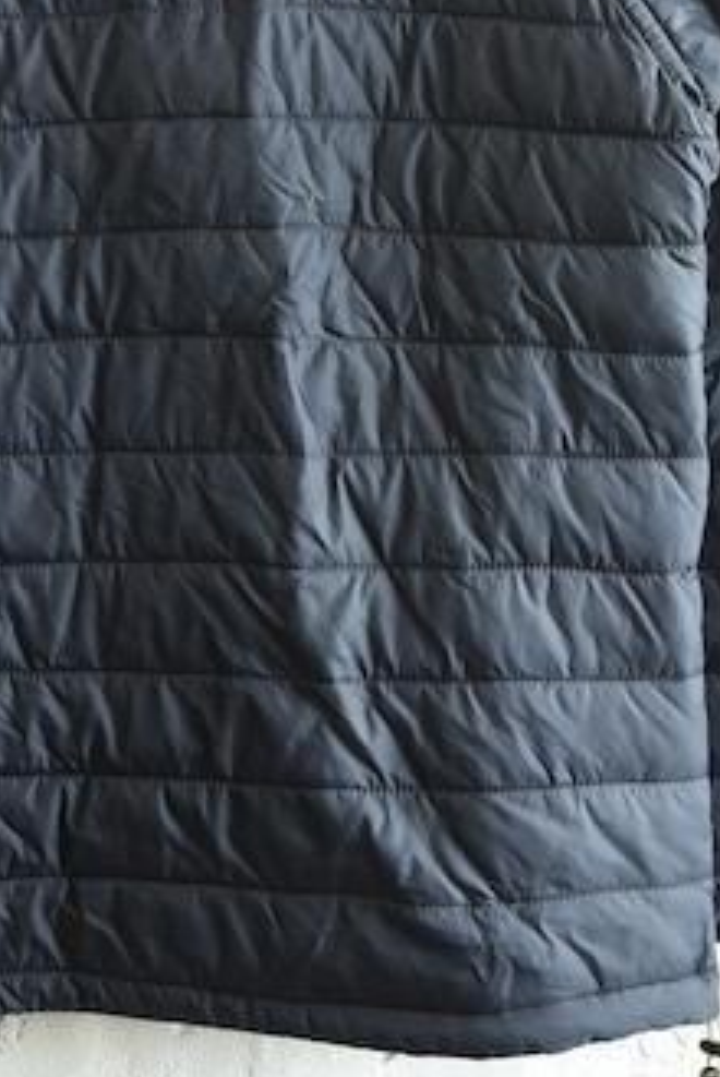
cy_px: 144
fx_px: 2395
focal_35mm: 80
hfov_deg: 16.9
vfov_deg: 24.7
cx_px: 85
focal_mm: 35
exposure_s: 1/80
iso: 1250
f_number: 6.3
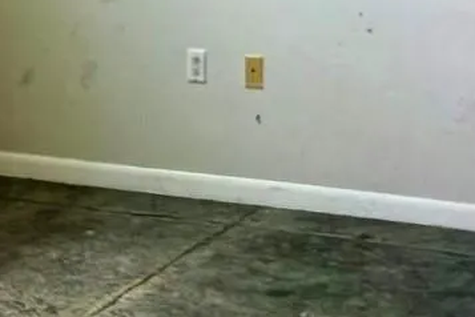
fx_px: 1478
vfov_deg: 11.6
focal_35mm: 112
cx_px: 404
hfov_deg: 18.0
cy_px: -184
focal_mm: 2.22
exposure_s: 1/121
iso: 100
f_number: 2.2
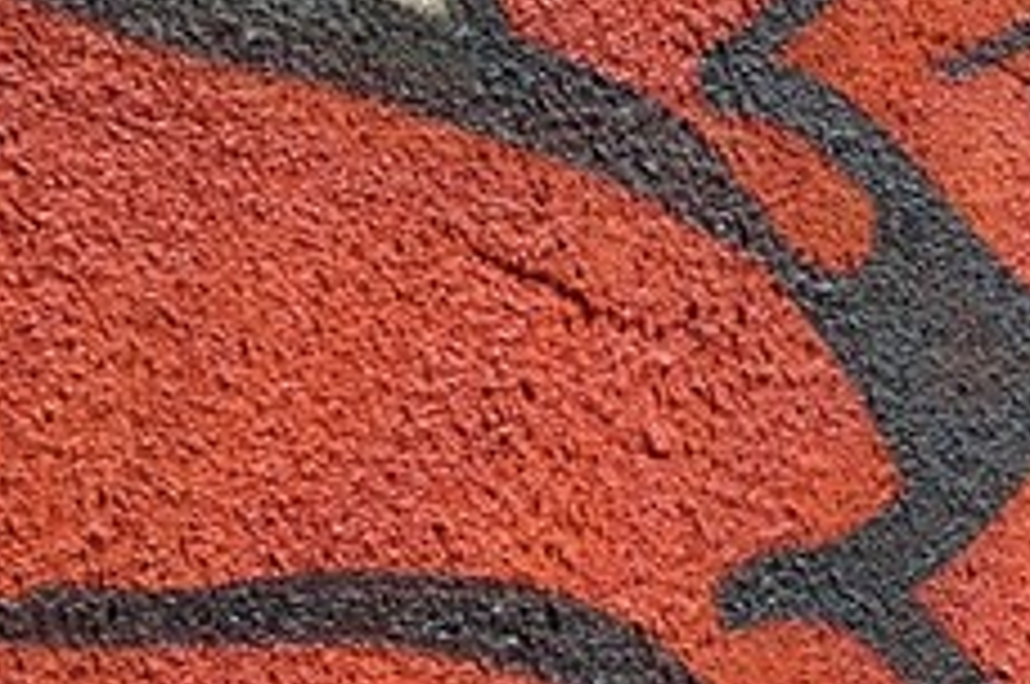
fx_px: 5600
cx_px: 3252
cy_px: 486
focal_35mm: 196
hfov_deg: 8.5
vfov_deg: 7.0
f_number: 10
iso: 200
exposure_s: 1/320
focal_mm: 28
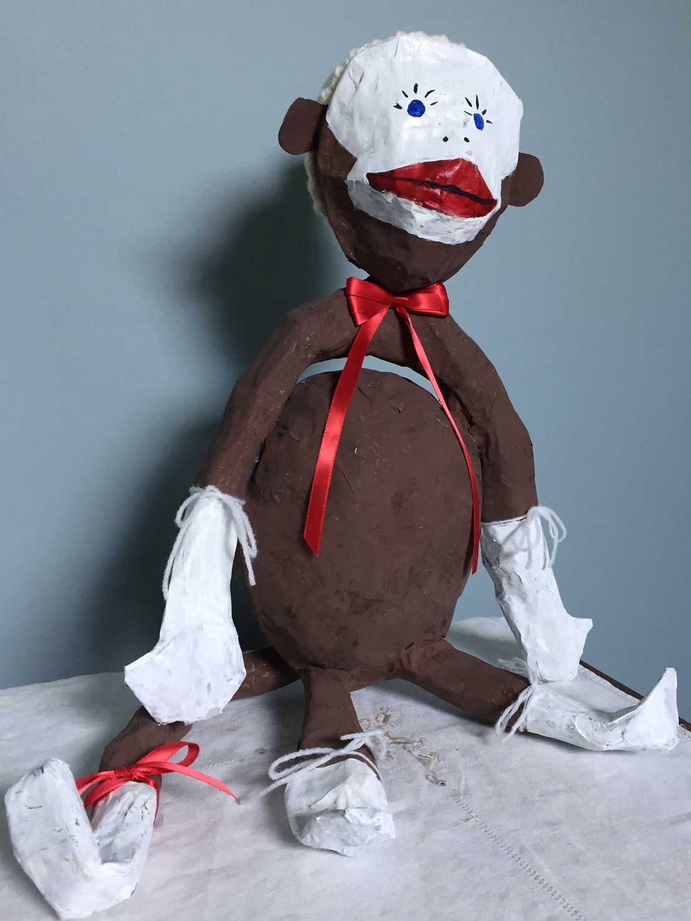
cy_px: 460
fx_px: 772
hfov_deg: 48.2
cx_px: 346
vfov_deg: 61.7
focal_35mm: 29
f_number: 2.2
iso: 80
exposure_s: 1/30
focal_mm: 4.15
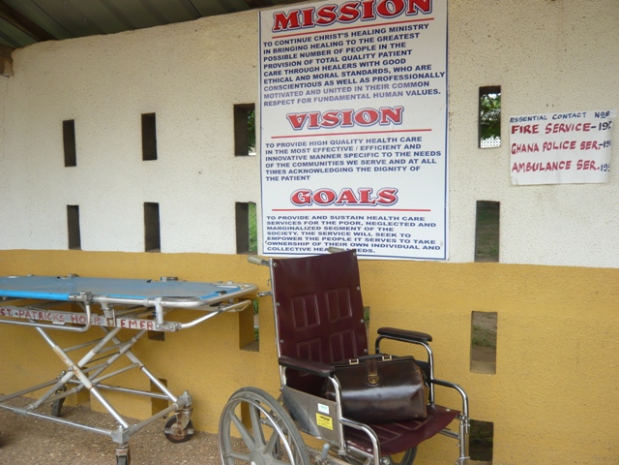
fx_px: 501
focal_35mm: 28
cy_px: 232
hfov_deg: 63.4
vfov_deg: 49.7
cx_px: 310
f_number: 2.8
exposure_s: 1/250
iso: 100
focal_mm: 4.6
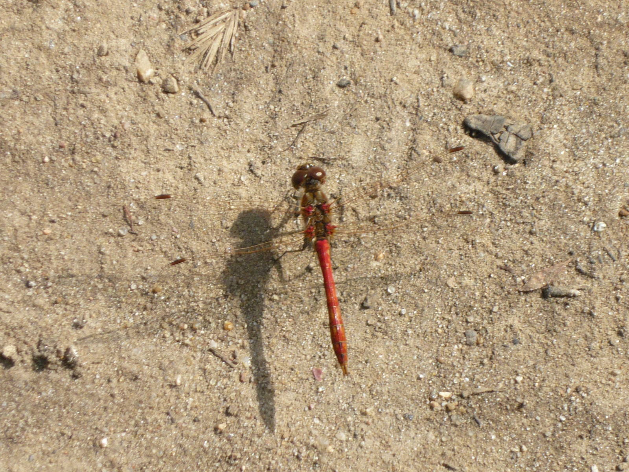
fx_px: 2907
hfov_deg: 12.3
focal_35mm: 160
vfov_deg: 9.3
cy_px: 236
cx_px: 314
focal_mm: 16.5
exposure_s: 1/250
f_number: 5.1
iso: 100
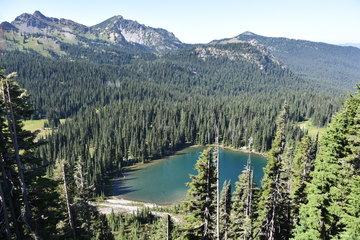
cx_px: 180
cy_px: 120
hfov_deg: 65.5
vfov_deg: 46.4
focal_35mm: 28
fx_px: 280
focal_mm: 28
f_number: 6.3
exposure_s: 1/160
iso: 100
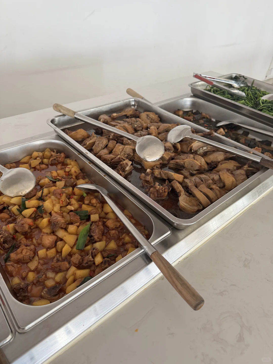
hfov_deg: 56.8
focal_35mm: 24
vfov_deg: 71.6
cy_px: 182
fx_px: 252
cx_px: 136
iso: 125
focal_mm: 6.76
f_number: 1.78
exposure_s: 1/121
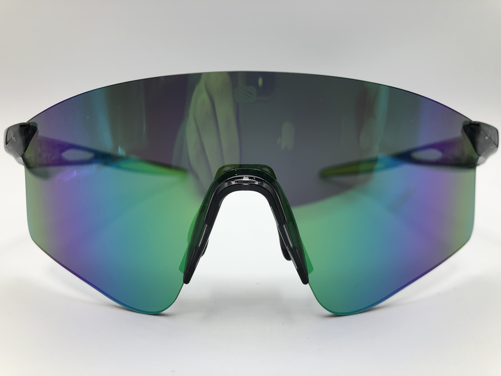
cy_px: 188
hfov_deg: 63.4
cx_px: 250
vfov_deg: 49.7
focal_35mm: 28
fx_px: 405
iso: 32
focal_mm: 4
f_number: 1.8
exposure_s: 1/510
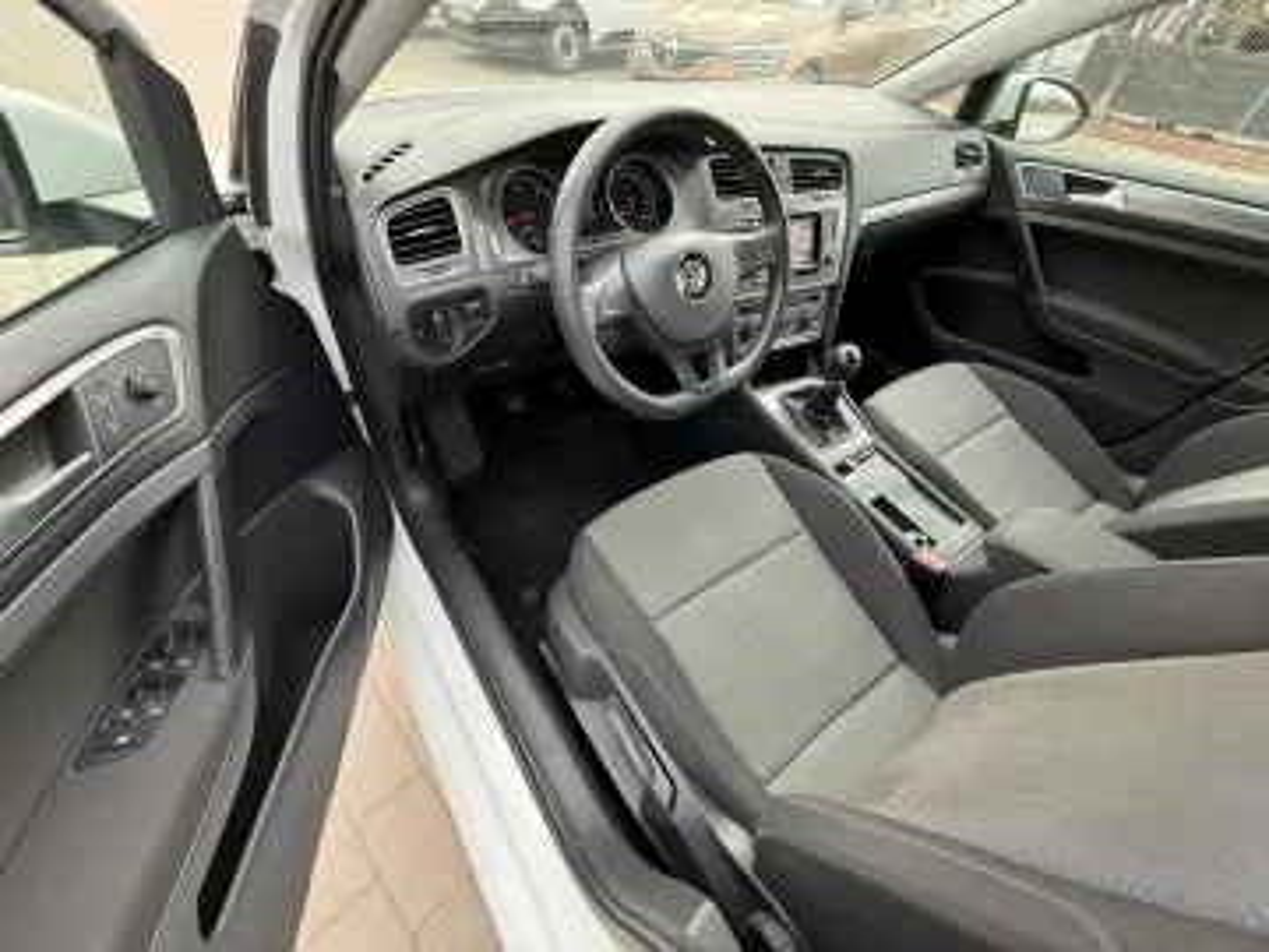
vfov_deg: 85.7
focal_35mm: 14
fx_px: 513
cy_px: 476
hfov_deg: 102.1
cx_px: 634
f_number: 2.2
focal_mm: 2.22
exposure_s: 1/99
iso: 80
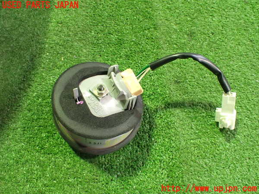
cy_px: 97
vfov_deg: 46.8
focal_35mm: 30
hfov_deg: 60.0
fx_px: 224
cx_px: 130
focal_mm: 5.4
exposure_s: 1/30
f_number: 2.3
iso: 1000
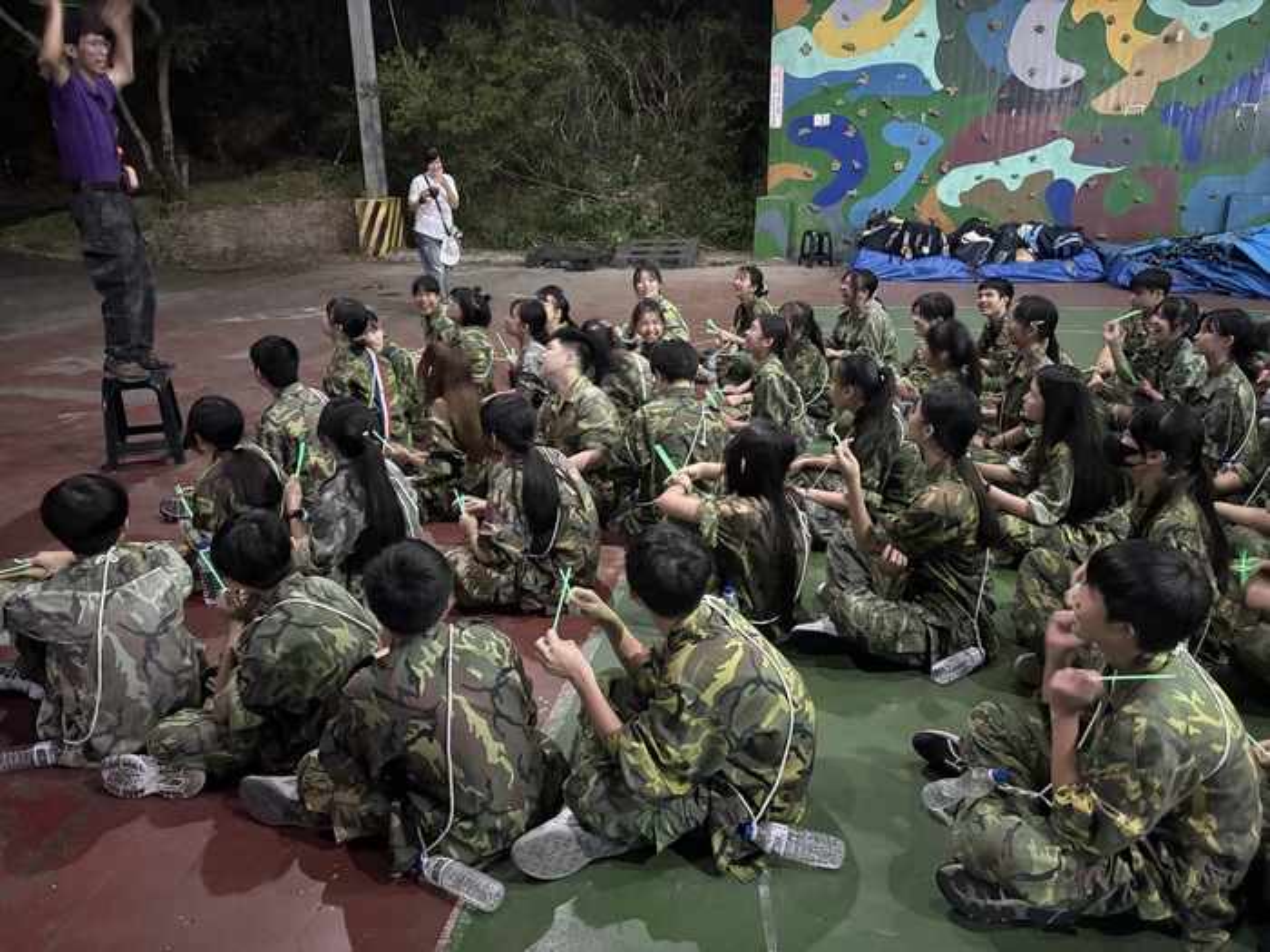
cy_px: 476
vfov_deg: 53.1
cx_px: 635
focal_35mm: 26
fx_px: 954
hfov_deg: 67.3
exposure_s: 1/15
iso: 1250
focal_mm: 5.96
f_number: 1.6
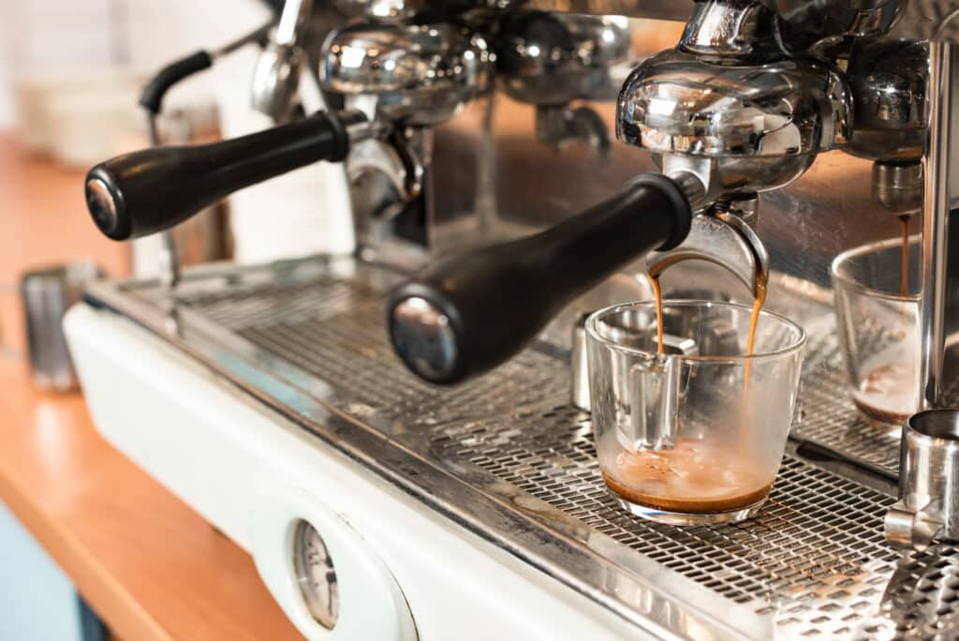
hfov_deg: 39.6
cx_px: 480
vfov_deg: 27.0
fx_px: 1333
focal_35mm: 50
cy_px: 320
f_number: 4.5
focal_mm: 50
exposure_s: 1/200
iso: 250
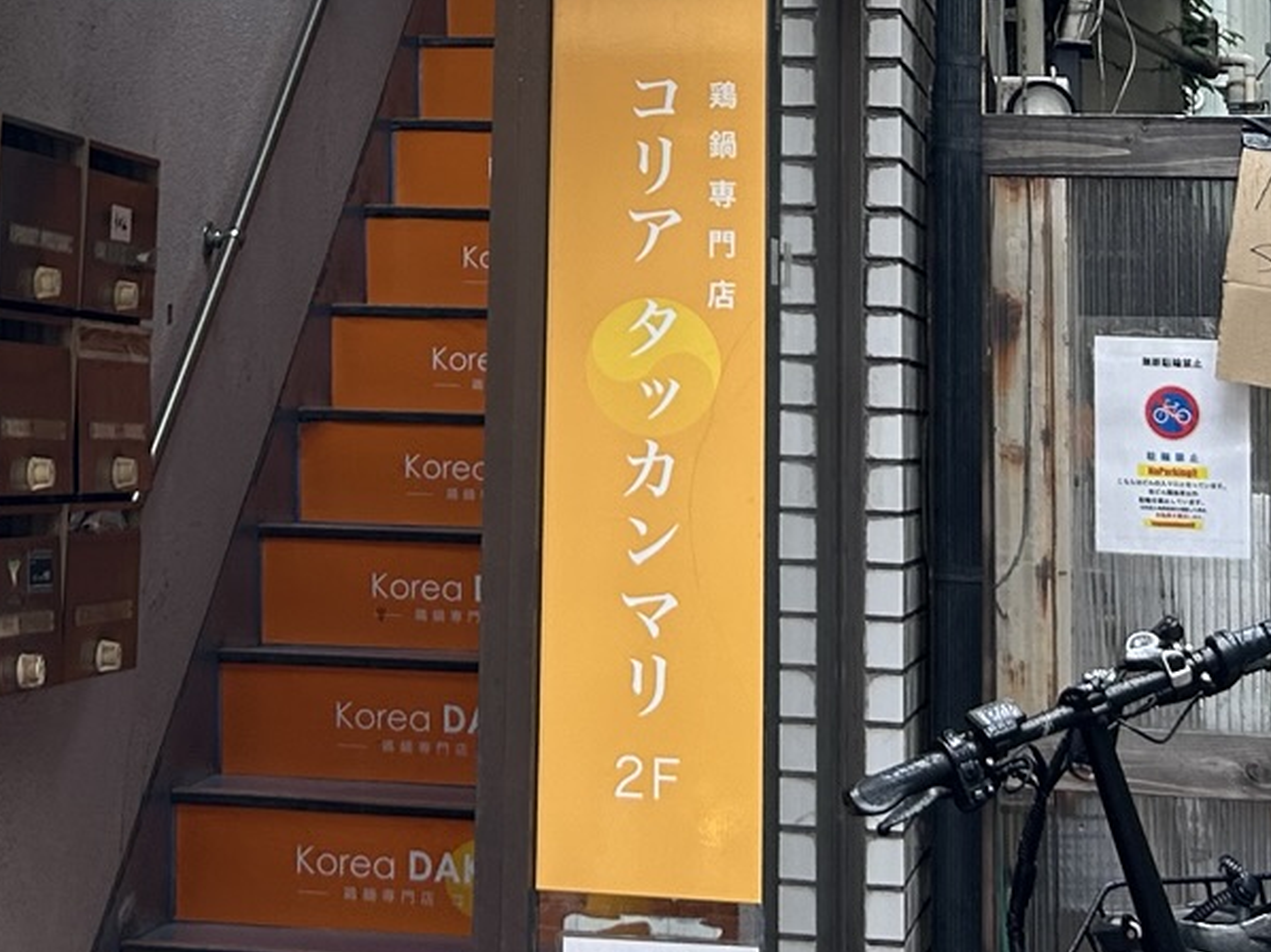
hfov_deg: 22.4
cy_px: -159
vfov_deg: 16.3
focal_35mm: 87
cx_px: 427
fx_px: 3193
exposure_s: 1/180
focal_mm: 5.7
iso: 40
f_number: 1.5
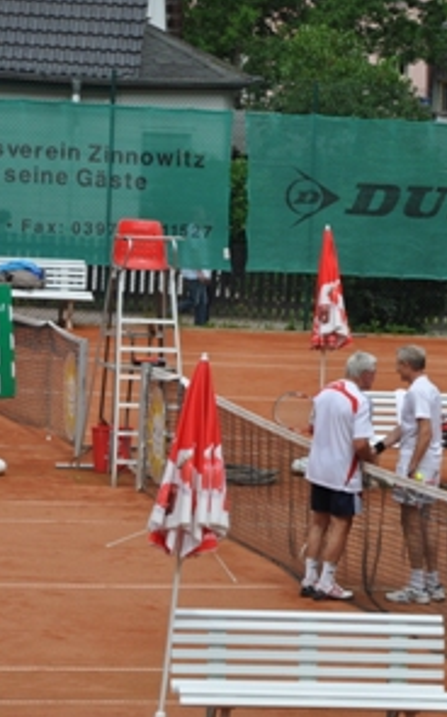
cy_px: 360
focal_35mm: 244
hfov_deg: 5.4
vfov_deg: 8.6
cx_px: 357
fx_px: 4758
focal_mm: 105
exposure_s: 1/400
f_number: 10
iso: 200
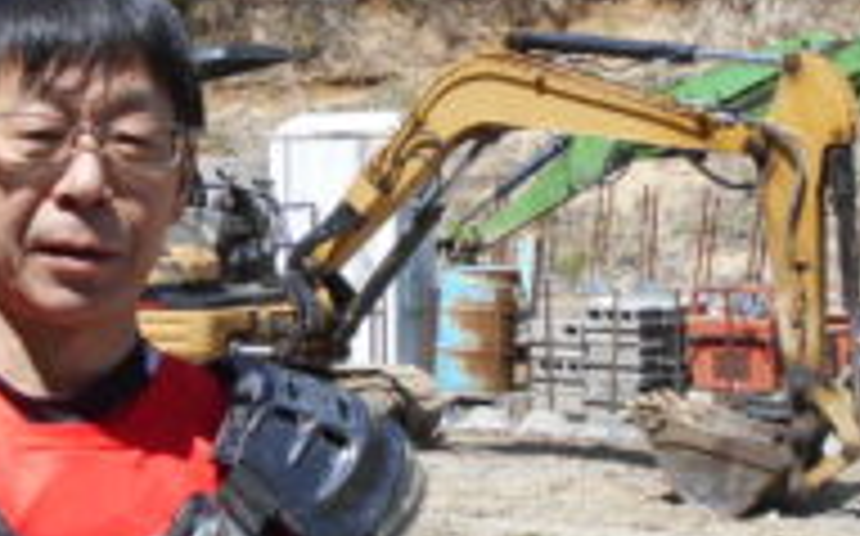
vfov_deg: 17.3
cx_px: 45
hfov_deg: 26.4
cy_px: 162
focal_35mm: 75
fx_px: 1756
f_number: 3.2
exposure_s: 1/640
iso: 80
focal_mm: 4.6
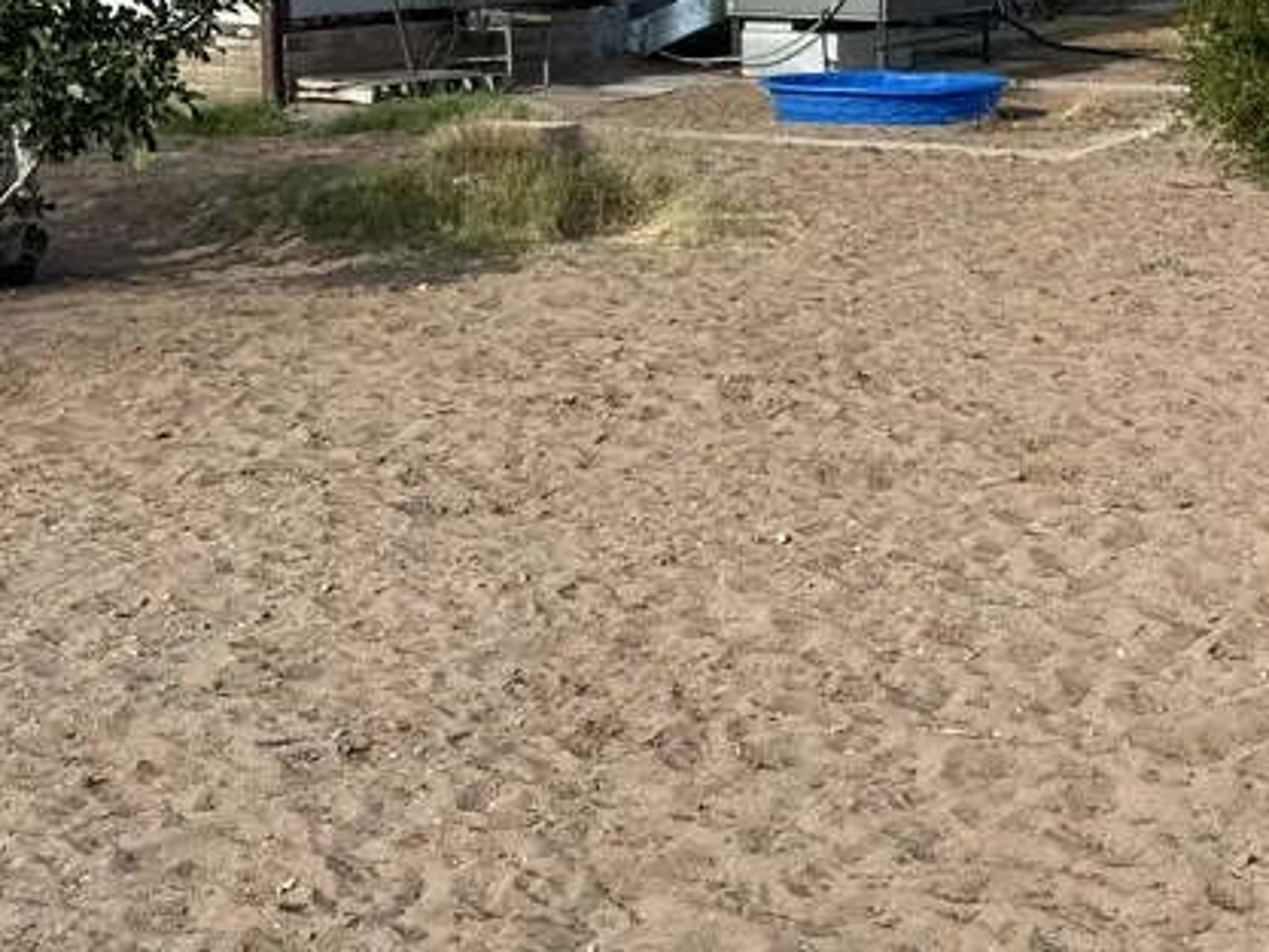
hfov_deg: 25.6
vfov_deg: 21.0
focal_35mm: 69
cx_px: 1476
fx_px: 2530
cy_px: 134
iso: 80
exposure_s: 1/3356
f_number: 1.78
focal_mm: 6.86
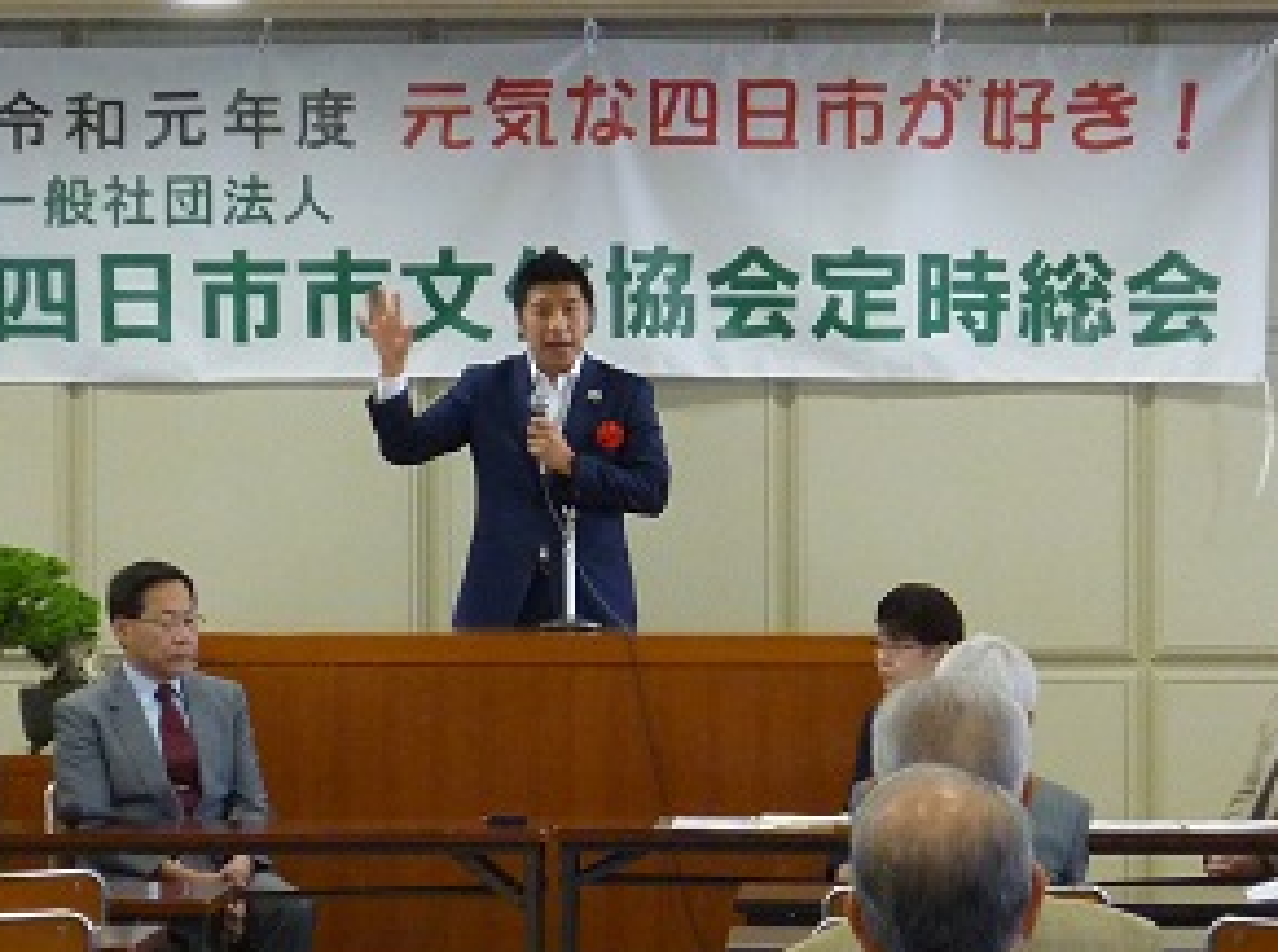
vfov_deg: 8.9
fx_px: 6153
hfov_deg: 11.9
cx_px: 578
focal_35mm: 167
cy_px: 546
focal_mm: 12.4
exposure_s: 1/30
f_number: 4.1
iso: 400
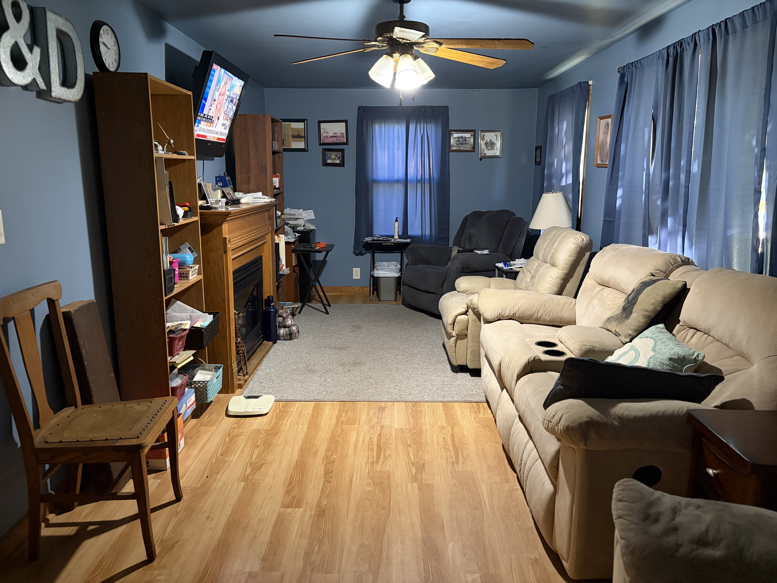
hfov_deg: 67.3
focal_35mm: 26
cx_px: 388
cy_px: 292
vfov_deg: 53.1
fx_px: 584
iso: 640
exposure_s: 1/40
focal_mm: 5.96
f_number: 1.6
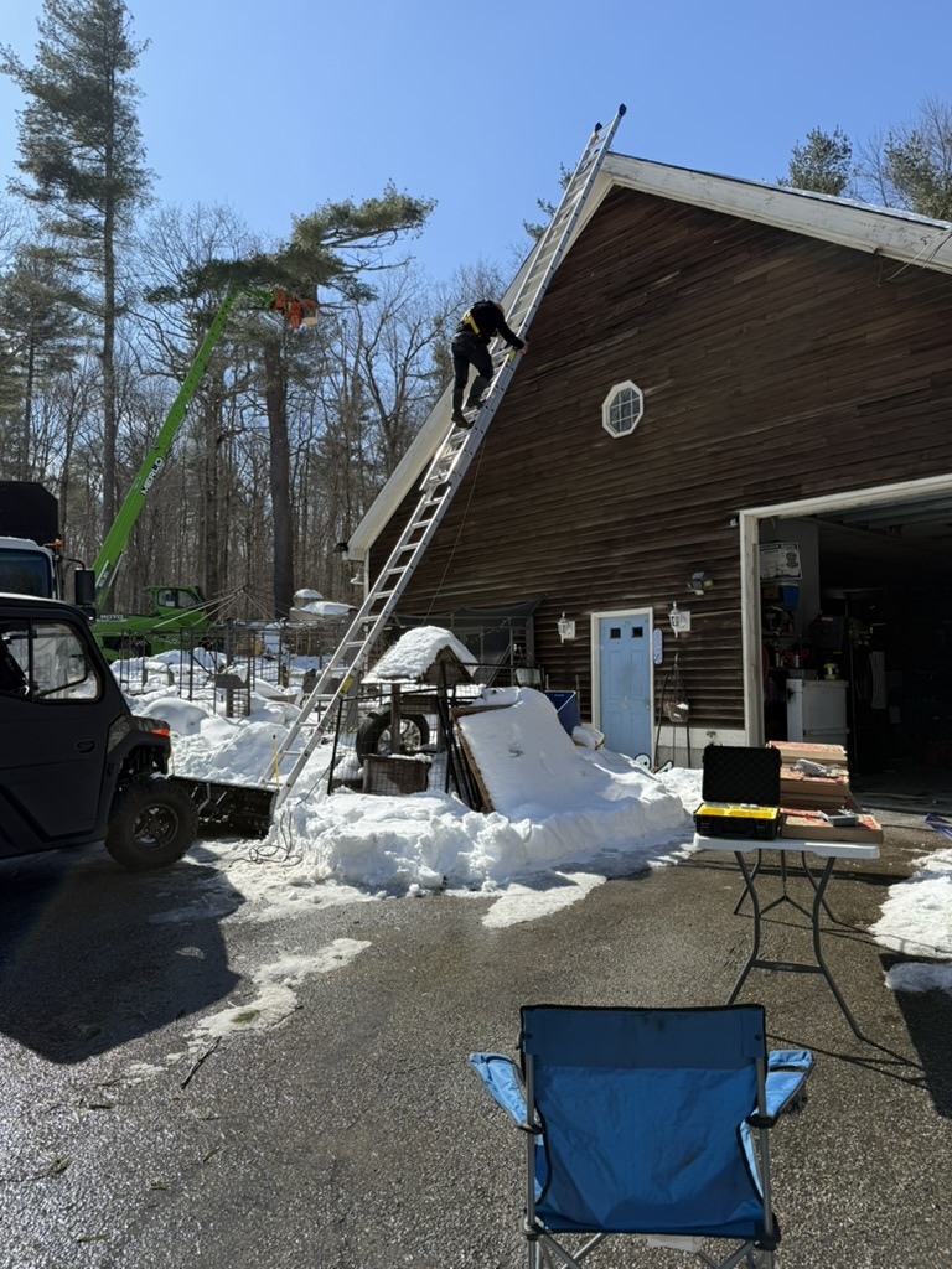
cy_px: 634
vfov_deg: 71.6
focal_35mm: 24
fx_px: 880
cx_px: 476
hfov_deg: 56.8
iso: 80
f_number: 1.78
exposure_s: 1/3953
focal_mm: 6.76
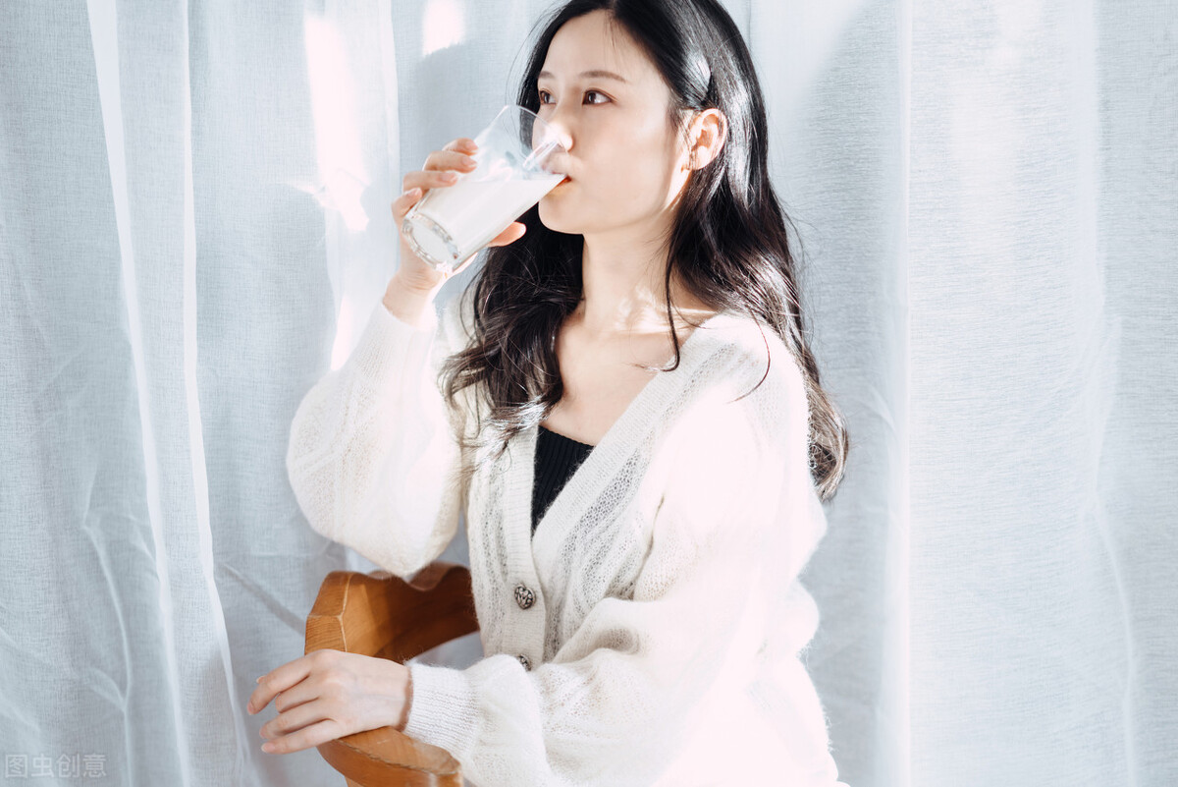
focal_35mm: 55
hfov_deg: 36.2
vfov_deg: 24.6
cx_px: 589
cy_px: 394
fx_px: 1800
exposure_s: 1/160
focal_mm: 55
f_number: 1.8
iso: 100
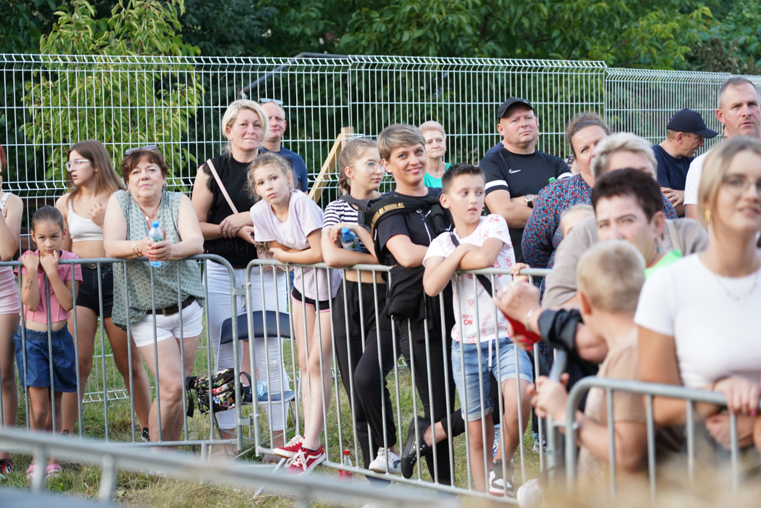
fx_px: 1966
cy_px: 254
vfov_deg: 14.7
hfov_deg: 21.9
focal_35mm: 93
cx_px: 380
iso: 500
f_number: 4
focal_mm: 93
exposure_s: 1/100
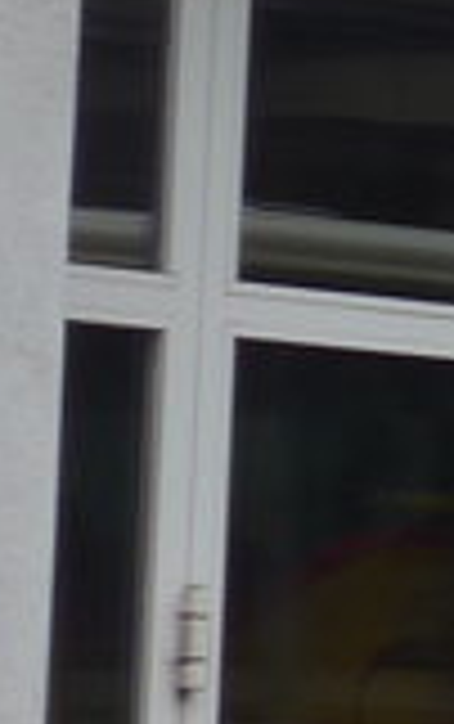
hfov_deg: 3.1
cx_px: 2679
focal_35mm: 387
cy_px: 342
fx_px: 7641
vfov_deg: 5.4
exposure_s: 1/160
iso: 80
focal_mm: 10.1
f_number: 3.2
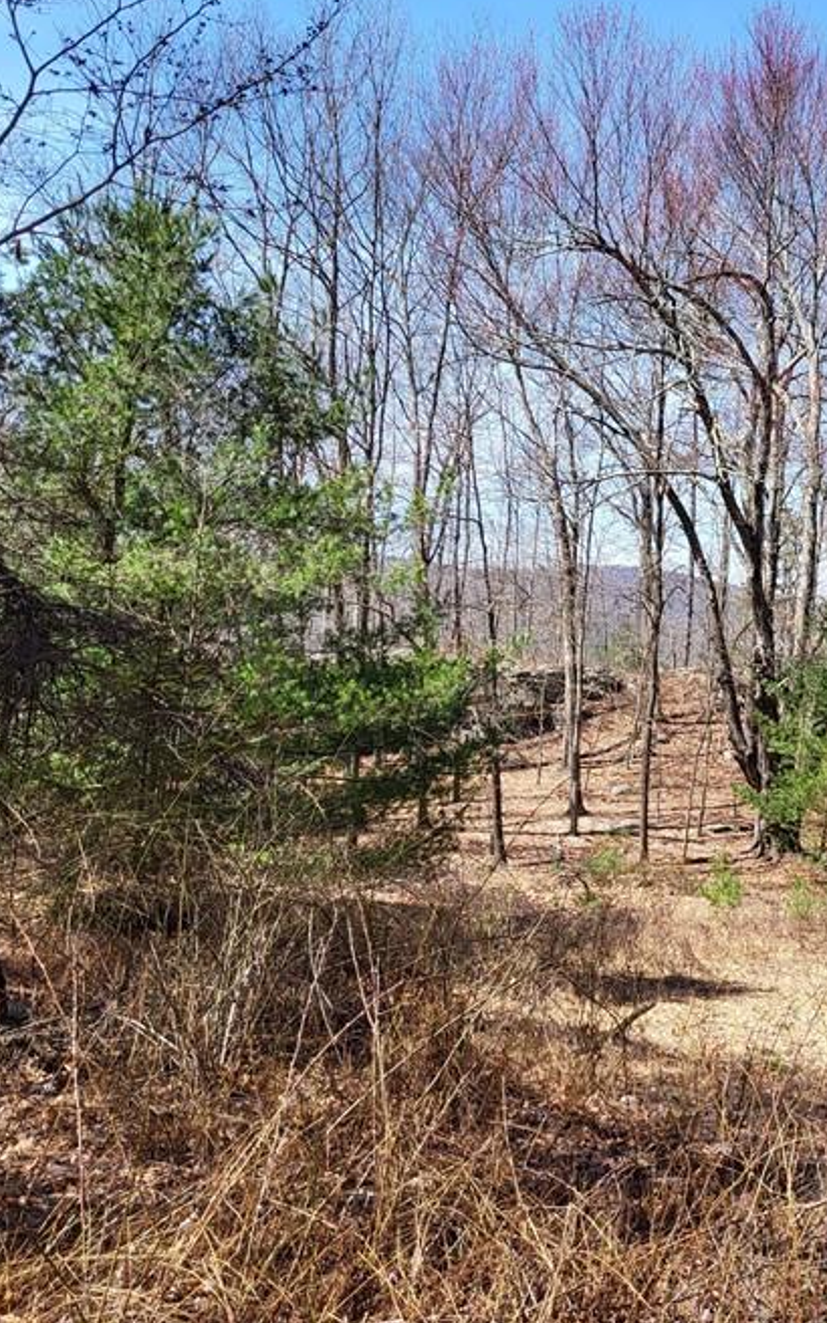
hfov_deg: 28.6
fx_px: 1551
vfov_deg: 46.2
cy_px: 647
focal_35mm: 43
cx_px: 762
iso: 40
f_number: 1.8
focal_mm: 5.4
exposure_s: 1/965
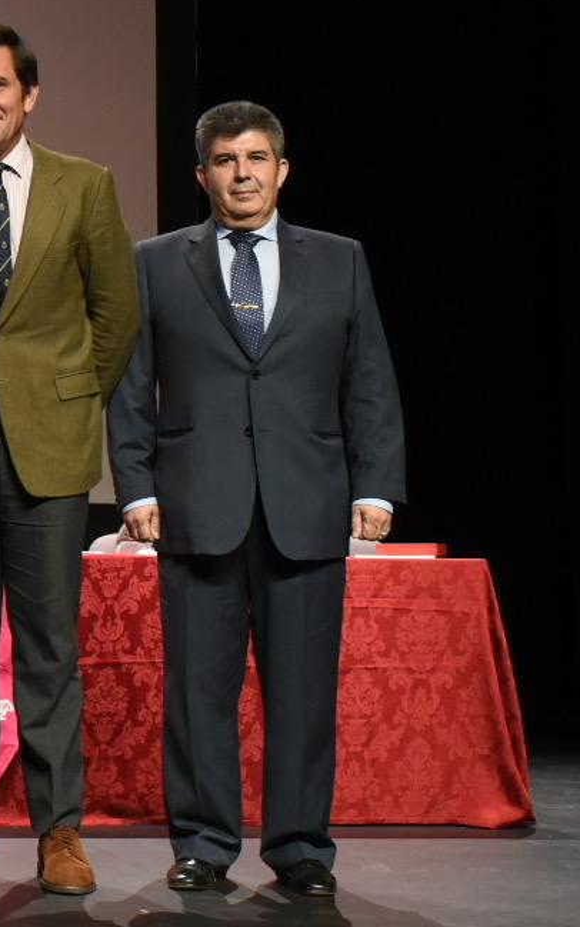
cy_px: 327
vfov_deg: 23.2
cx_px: -433
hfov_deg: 13.3
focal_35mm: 89
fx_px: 2249
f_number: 3.2
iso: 2500
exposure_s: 1/250
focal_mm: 35
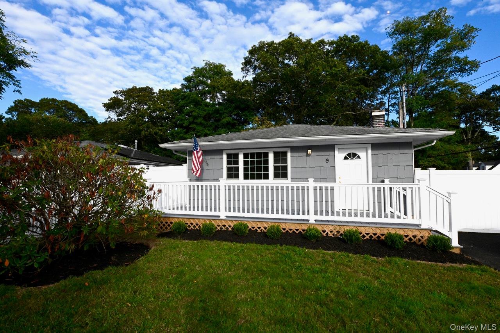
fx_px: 236
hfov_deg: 93.3
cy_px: 166
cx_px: 250
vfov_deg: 70.4
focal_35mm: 17
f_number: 22
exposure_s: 1/400
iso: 1600
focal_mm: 17
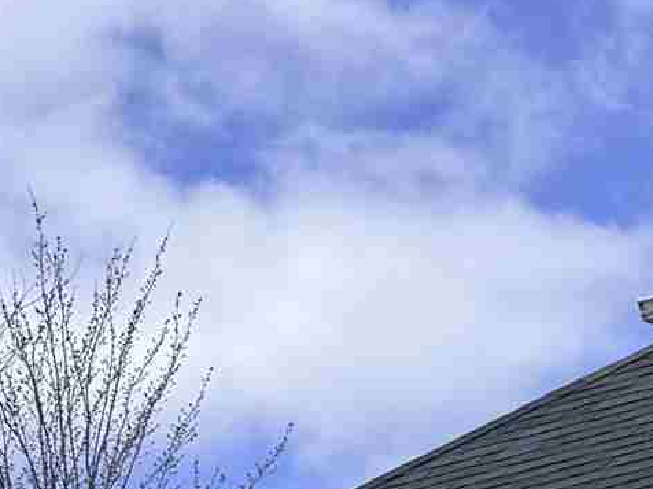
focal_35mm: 155
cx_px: -667
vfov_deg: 8.4
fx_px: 2924
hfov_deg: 11.4
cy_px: 1331
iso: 80
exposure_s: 1/5714
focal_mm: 6.76
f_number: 1.78
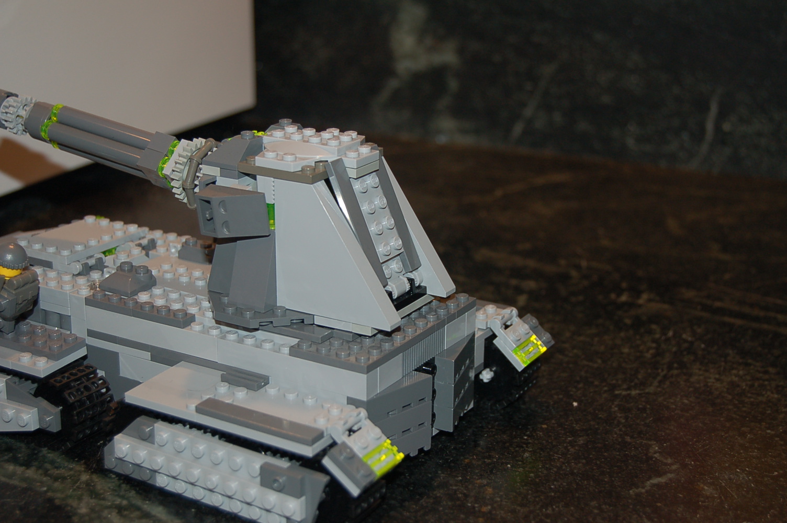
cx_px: 394
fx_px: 1376
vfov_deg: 21.5
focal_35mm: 63
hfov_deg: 31.9
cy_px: 262
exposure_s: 1/60
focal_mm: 42
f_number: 5.3
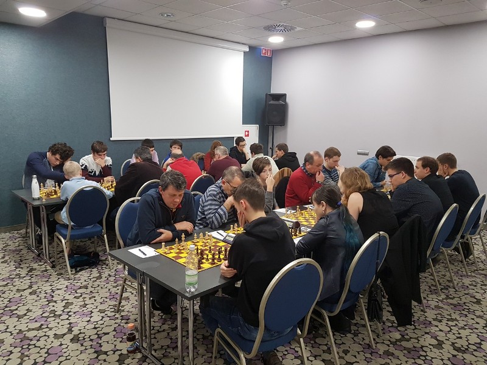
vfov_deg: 53.1
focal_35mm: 26
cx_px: 244
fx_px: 366
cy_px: 182
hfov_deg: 67.3
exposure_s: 1/25
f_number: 1.7
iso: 160
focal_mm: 4.2
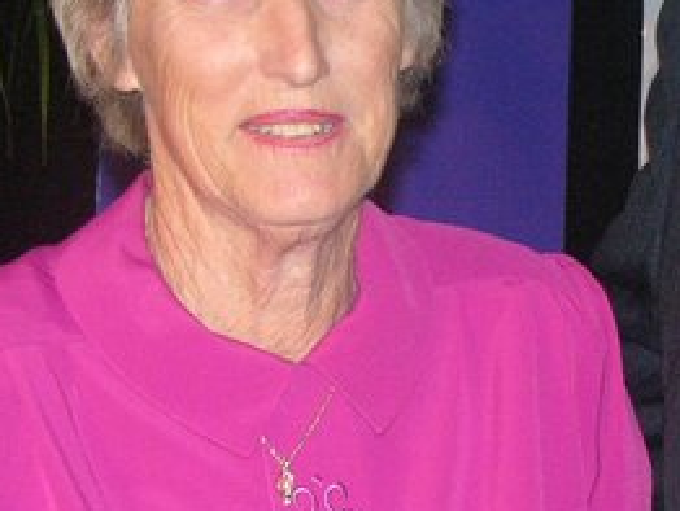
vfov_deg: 7.2
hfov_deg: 9.5
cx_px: 696
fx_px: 4050
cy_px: 288
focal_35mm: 206
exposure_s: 1/60.1
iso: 200
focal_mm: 13.7
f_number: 3.1
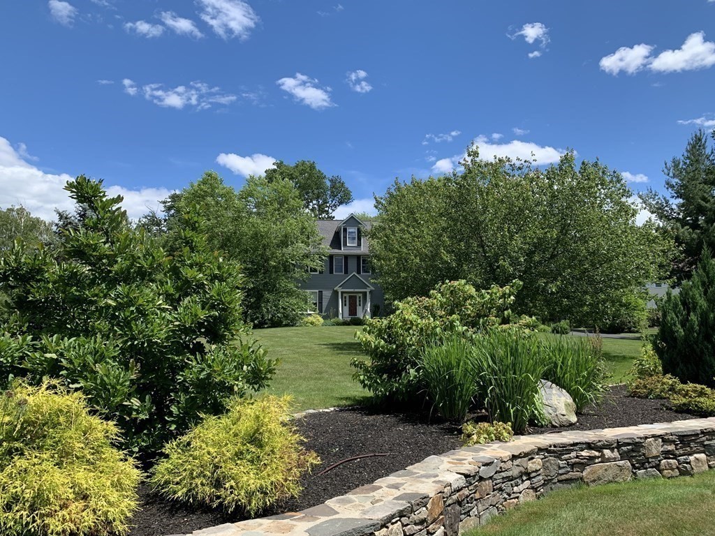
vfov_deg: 53.1
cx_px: 358
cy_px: 268
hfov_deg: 67.3
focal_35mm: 26
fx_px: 537
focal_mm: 4.25
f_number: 1.8
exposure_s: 1/1536
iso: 25
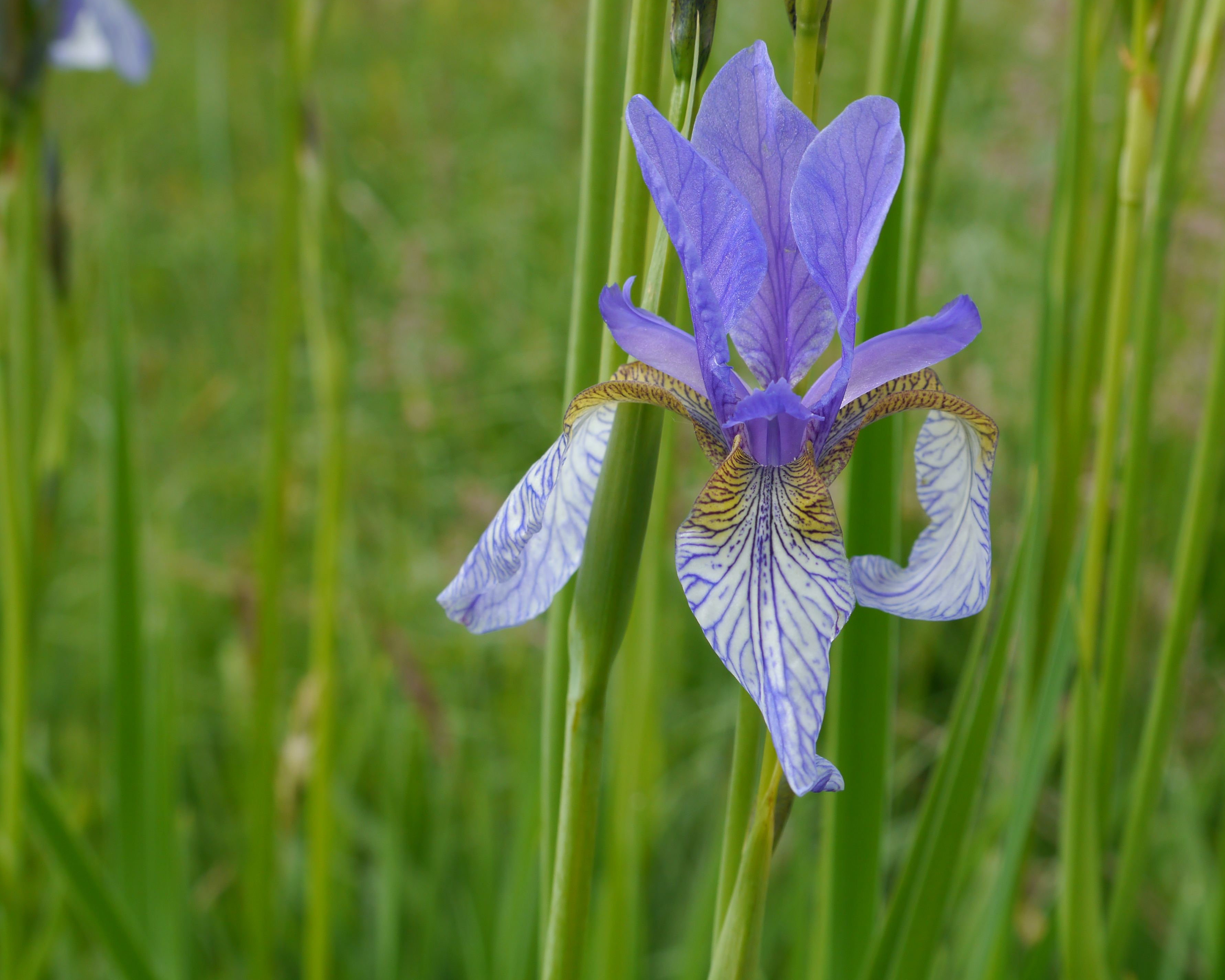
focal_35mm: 73
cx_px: 734
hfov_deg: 26.0
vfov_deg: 21.0
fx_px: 2646
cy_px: 402
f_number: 8
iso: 160
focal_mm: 29
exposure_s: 1/200
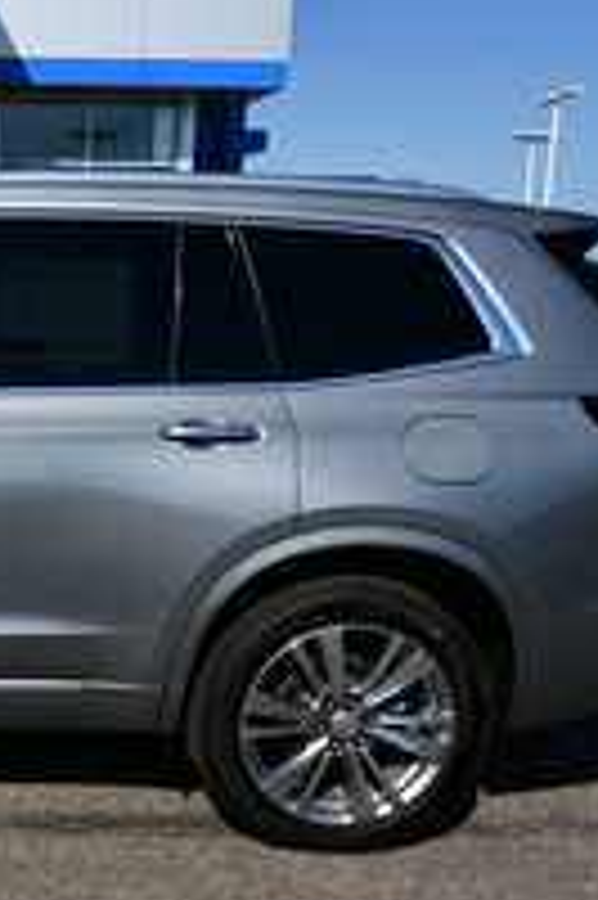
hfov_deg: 25.0
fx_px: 1198
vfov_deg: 41.1
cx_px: -135
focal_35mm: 48
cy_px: 493
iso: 100
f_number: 10
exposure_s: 1/400
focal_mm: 16
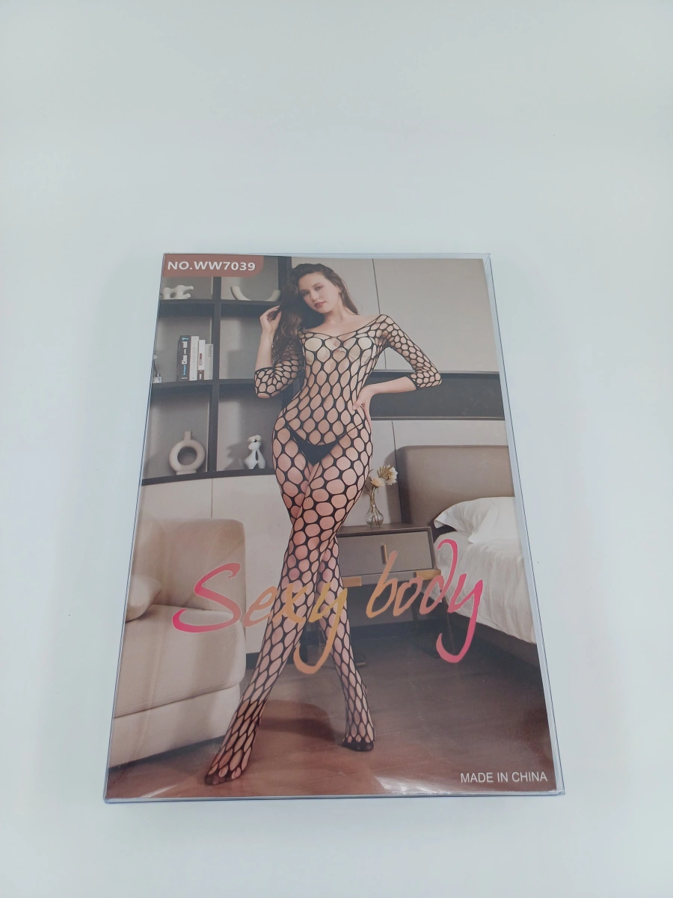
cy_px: 449
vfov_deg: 69.4
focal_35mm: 25
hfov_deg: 54.9
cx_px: 336
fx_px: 648
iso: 50
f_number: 1.8
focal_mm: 4.65
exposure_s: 1/397
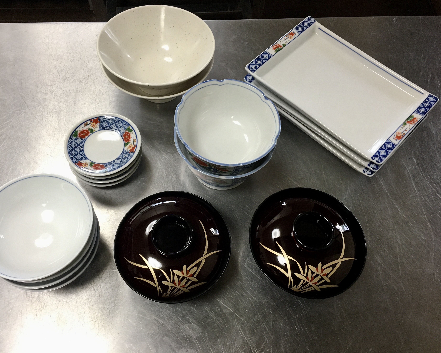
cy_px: 173
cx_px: 204
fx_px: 405
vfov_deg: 47.1
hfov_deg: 57.1
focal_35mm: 31
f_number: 2.2
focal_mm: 4.15
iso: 50
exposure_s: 1/15
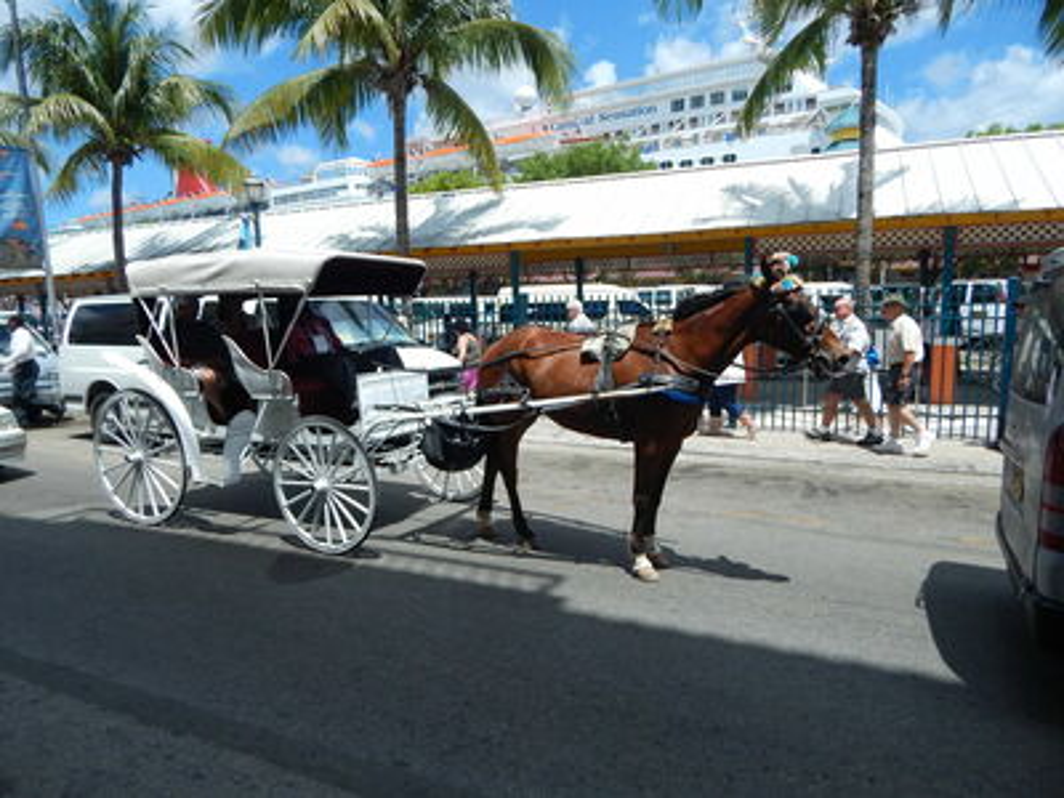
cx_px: 532
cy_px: 399
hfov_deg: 76.4
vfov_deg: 61.1
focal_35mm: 22
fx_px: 676
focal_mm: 4
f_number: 6
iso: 125
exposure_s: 1/400
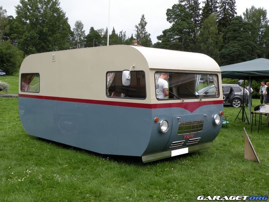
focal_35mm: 42
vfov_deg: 34.3
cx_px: 134
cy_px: 101
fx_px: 326
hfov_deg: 44.8
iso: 64
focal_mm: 7.4
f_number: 5.6
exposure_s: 1/182
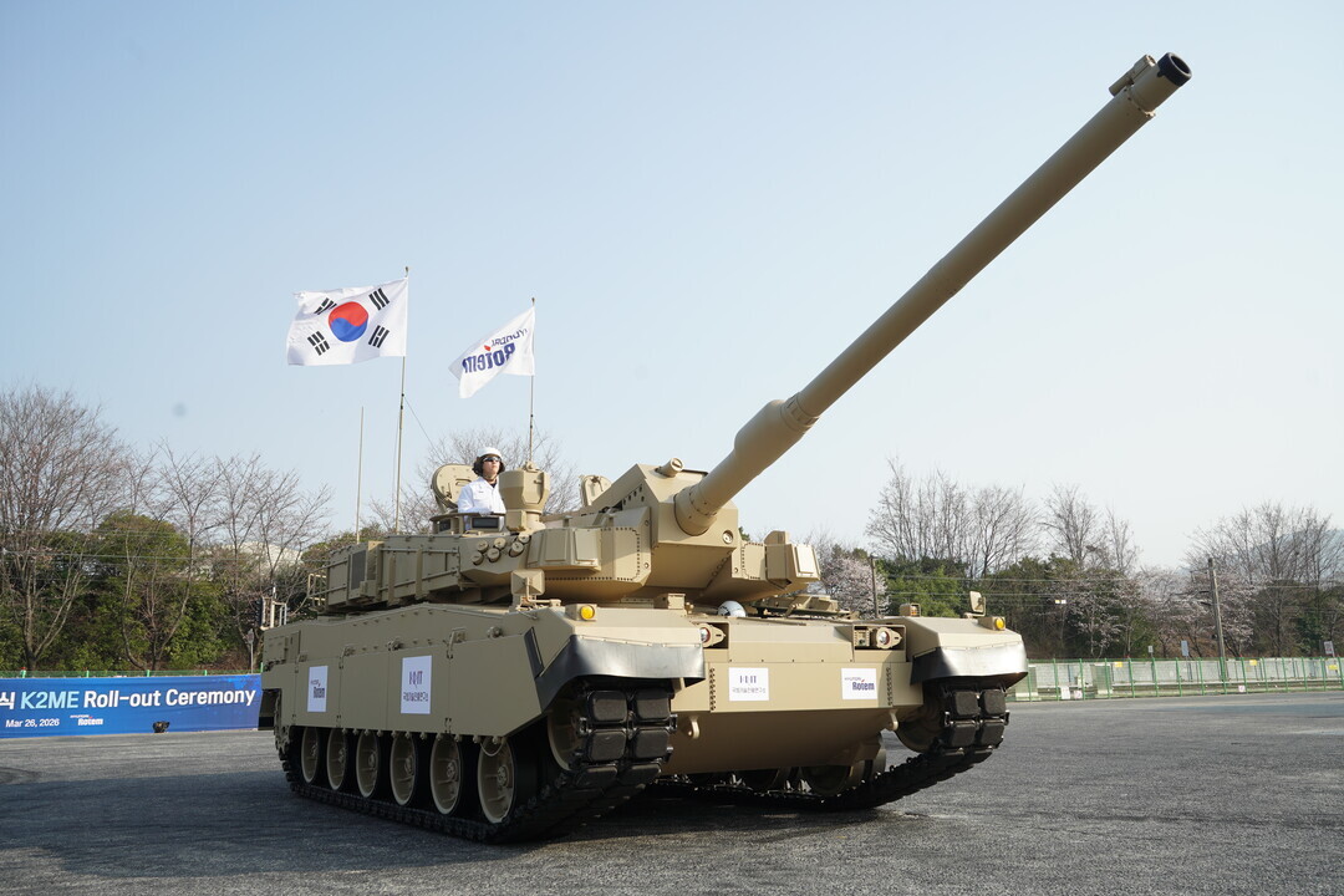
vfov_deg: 43.6
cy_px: 448
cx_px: 672
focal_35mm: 30
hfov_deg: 61.9
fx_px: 1120
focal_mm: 30
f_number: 8
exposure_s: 1/200
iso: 100
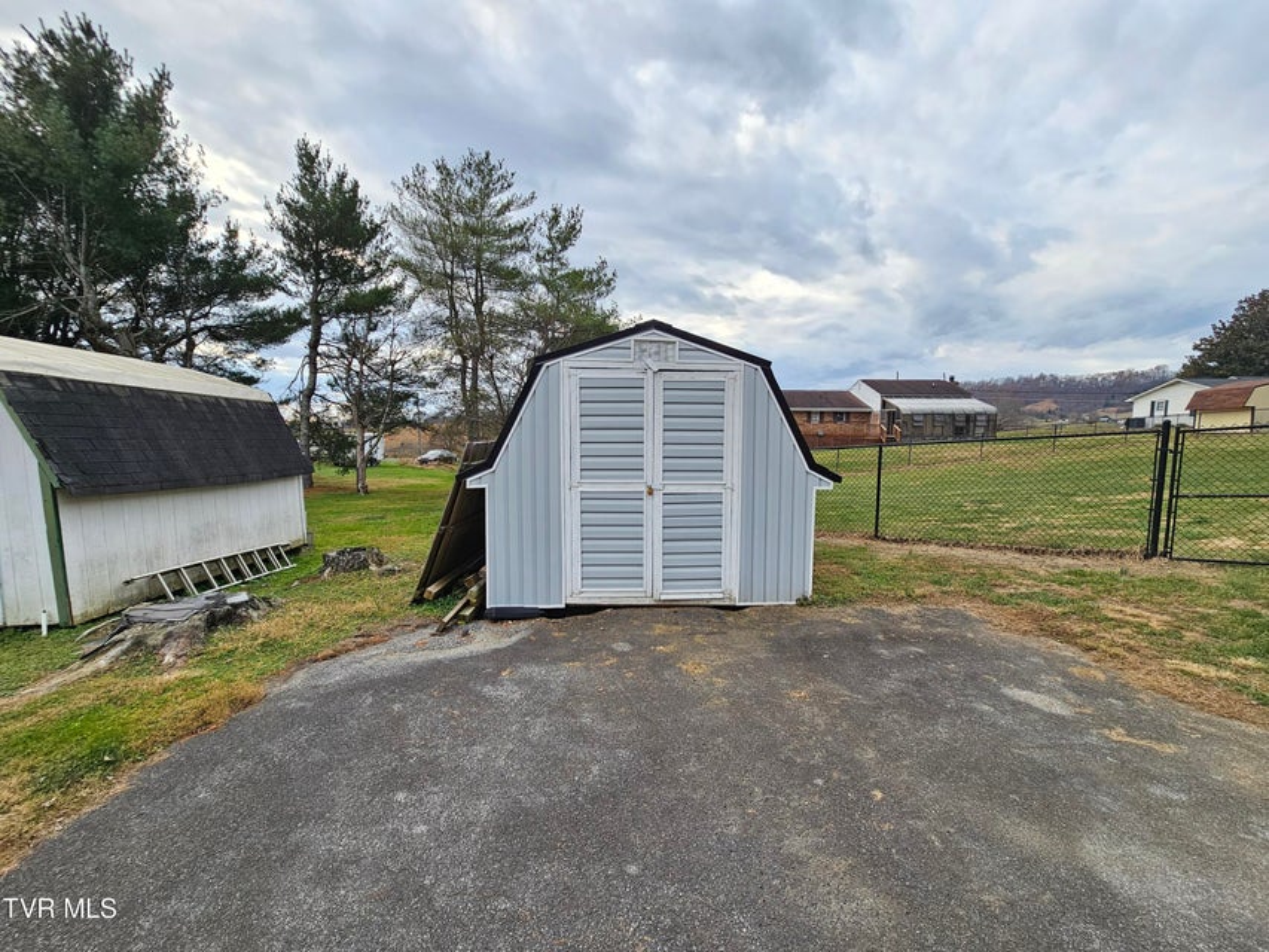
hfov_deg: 106.2
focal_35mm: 13
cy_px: 476
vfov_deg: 89.9
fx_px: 477
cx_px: 634
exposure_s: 1/709
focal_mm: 2.2
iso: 64
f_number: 2.2
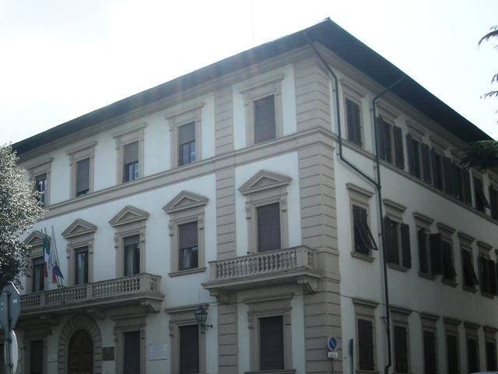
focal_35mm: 35
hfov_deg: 52.6
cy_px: 187
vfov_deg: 40.7
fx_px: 504
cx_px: 249
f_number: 5.7
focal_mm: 5.7
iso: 50
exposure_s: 1/155
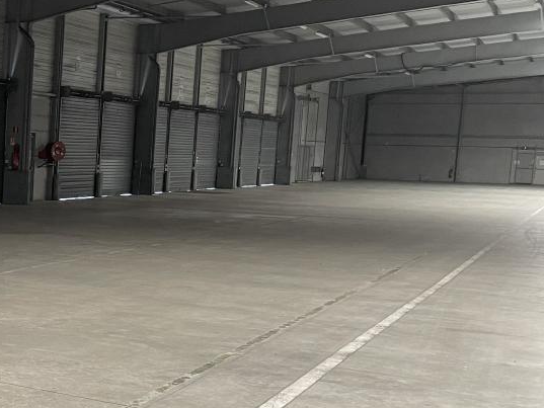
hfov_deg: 27.8
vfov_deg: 23.6
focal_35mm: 62
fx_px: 975
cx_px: -87
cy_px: 271
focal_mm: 4.2
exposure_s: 1/68
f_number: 1.6
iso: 125
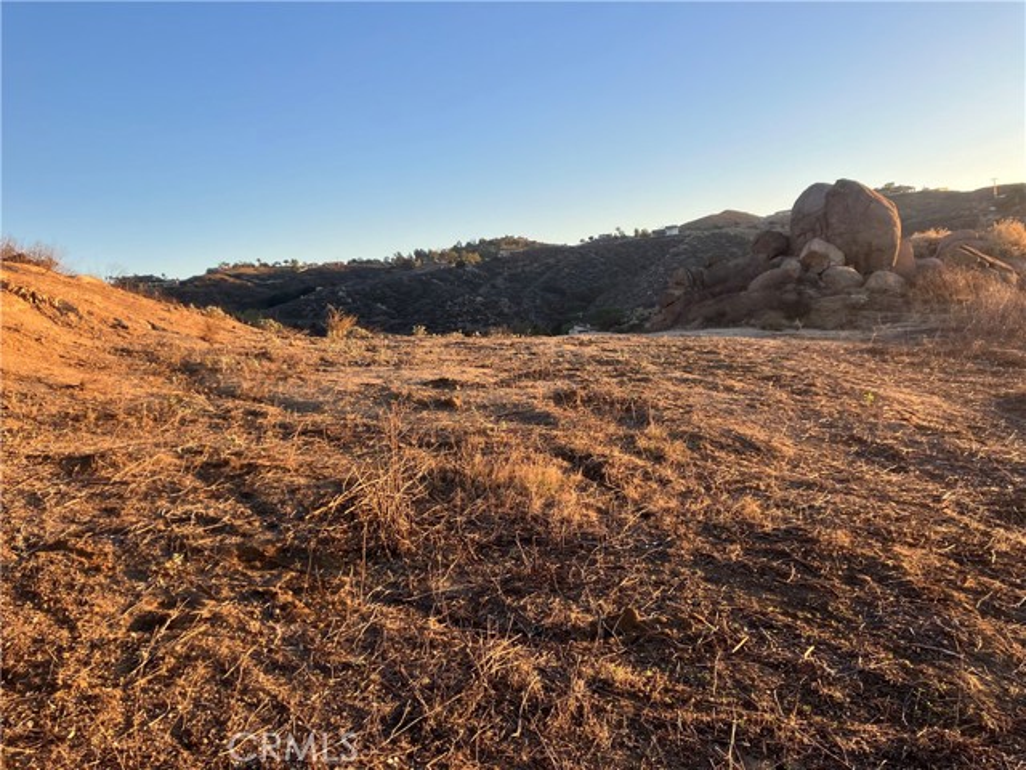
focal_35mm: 28
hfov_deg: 63.4
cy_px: 385
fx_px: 830
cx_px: 513
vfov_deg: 49.7
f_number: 1.8
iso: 32
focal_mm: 3.99
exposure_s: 1/430
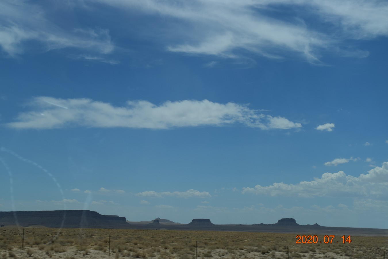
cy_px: 130
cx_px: 194
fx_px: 647
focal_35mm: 60
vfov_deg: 22.6
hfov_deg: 33.4
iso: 200
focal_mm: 40
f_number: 13
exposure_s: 1/640
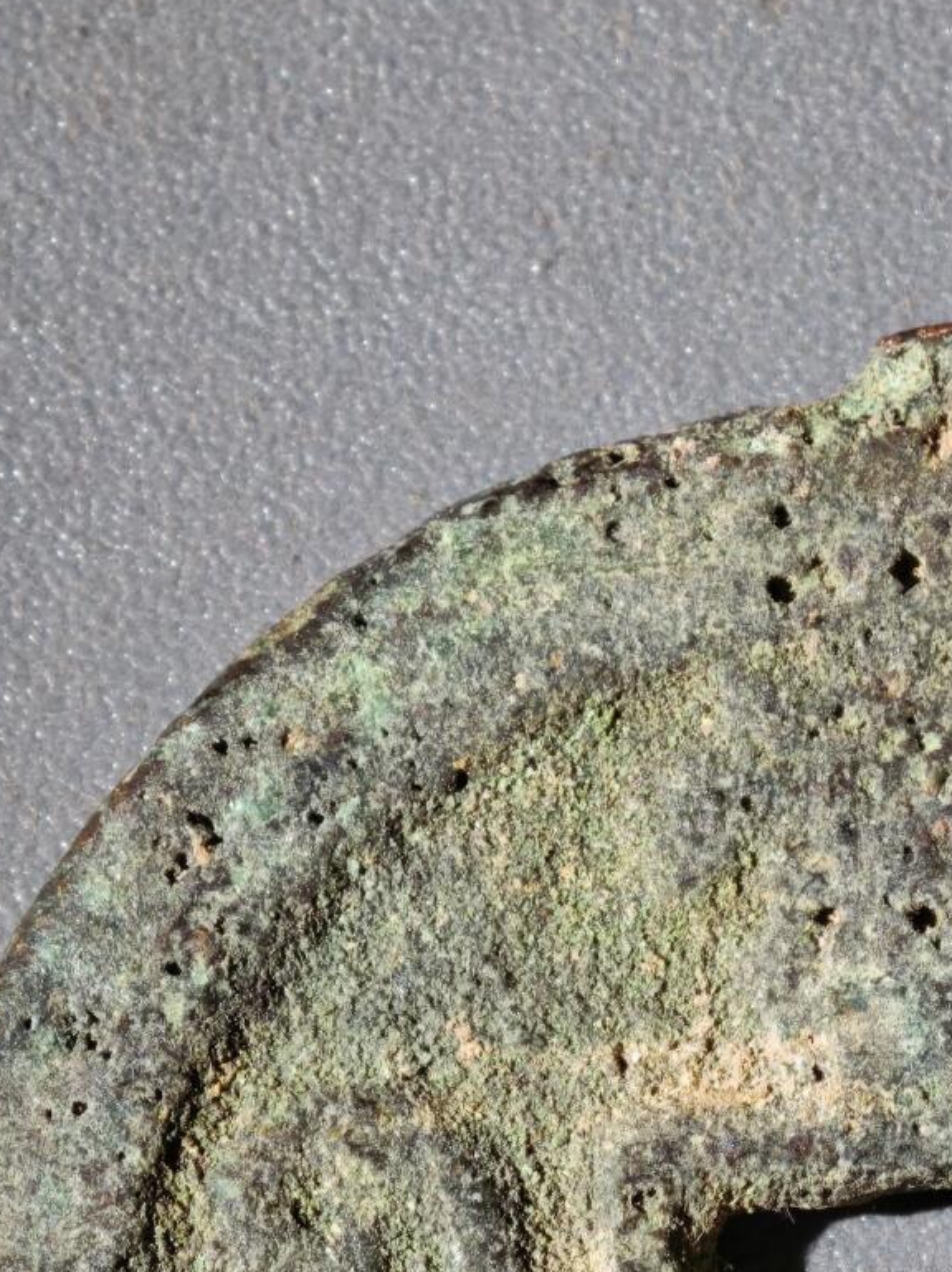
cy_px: 1393
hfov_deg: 5.6
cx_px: 935
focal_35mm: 267
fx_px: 9799
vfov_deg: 7.4
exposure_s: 1/100
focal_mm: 9
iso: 400
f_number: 2
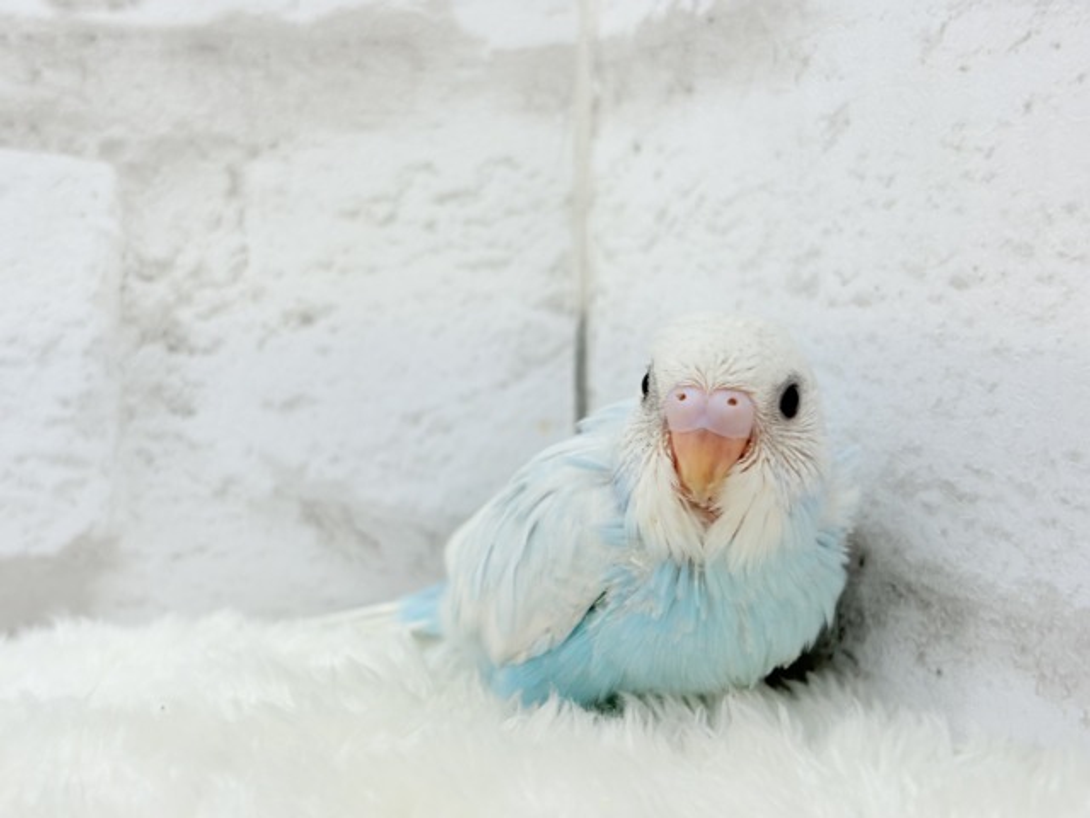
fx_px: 1637
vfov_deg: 28.0
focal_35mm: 52
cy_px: 409
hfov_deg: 36.8
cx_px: 545
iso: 64
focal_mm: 5.96
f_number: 1.6
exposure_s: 1/100
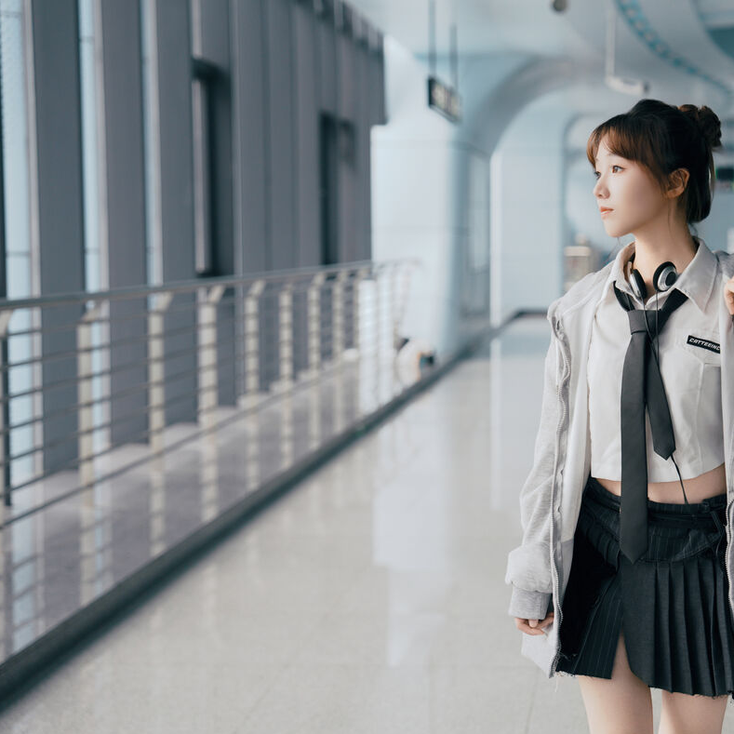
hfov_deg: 22.9
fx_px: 1799
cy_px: 365
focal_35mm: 75
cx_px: 541
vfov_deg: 23.1
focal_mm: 58
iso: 400
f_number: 2.8
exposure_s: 1/250
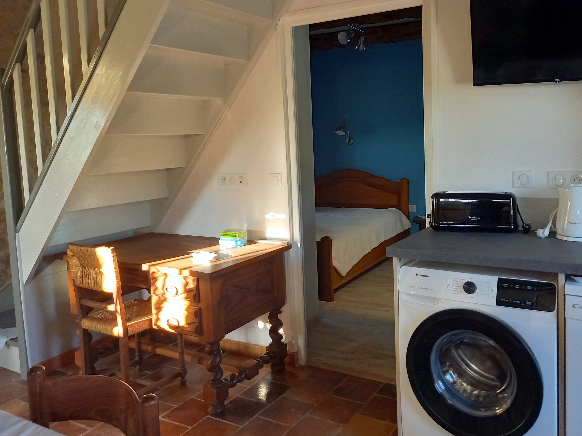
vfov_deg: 46.6
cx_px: 334
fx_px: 504
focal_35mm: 30
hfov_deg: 59.7
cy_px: 180
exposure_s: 1/49
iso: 320
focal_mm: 4.6
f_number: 2
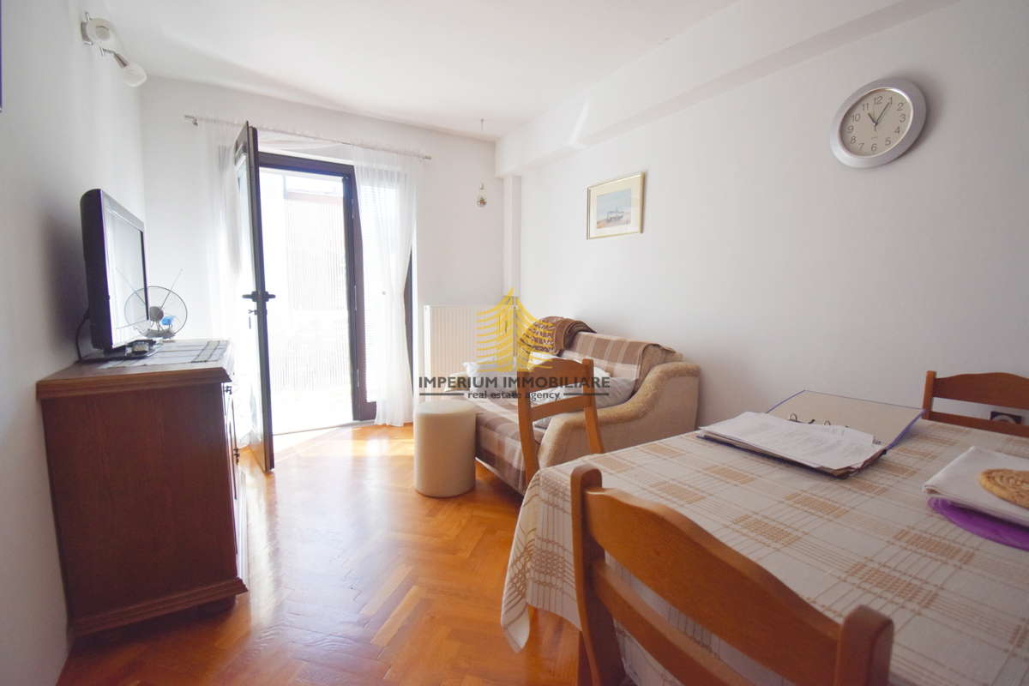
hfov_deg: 100.4
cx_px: 514
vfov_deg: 77.3
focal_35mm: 15
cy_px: 343
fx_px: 429
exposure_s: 1/250
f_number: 5
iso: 400
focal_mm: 10
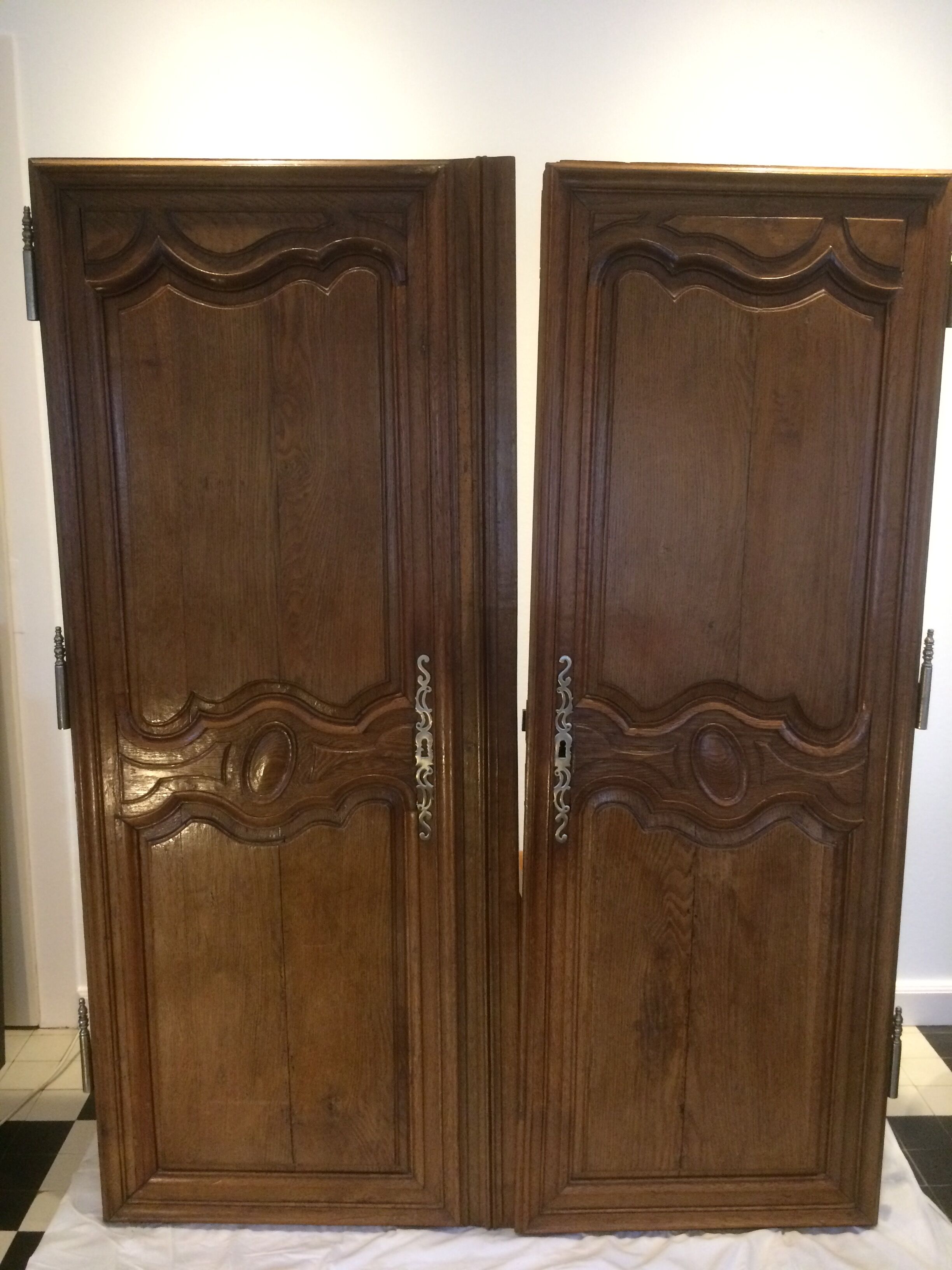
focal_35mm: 29
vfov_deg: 61.7
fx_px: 1063
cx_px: 476
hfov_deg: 48.2
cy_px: 635
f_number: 2.2
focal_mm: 4.15
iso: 250
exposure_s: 1/25
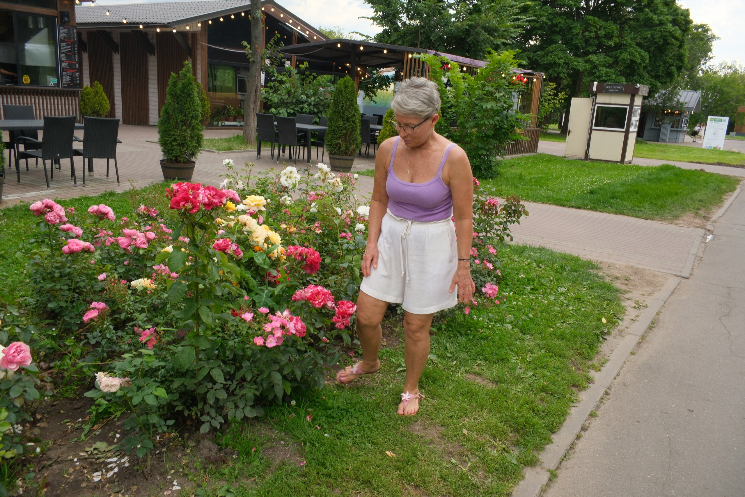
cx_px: 372
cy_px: 248
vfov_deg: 47.9
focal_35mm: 27
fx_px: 559
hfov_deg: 67.4
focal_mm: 18
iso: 500
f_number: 11
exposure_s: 1/100
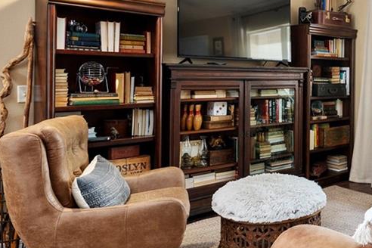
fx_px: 403
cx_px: 355
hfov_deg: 43.8
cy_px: 88
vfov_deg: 34.0
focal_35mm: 39
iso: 200
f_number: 7.1
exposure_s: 1/2
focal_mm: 12
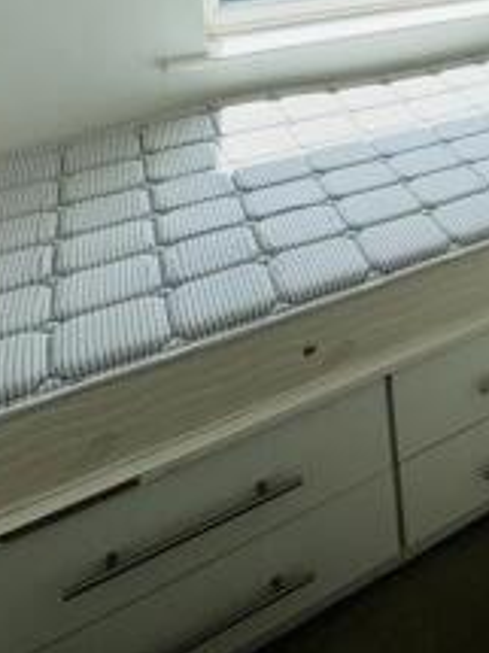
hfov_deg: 31.0
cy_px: 8
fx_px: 716
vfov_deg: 42.6
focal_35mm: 38
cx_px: 603
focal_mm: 2.22
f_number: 2.2
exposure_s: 1/849
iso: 40
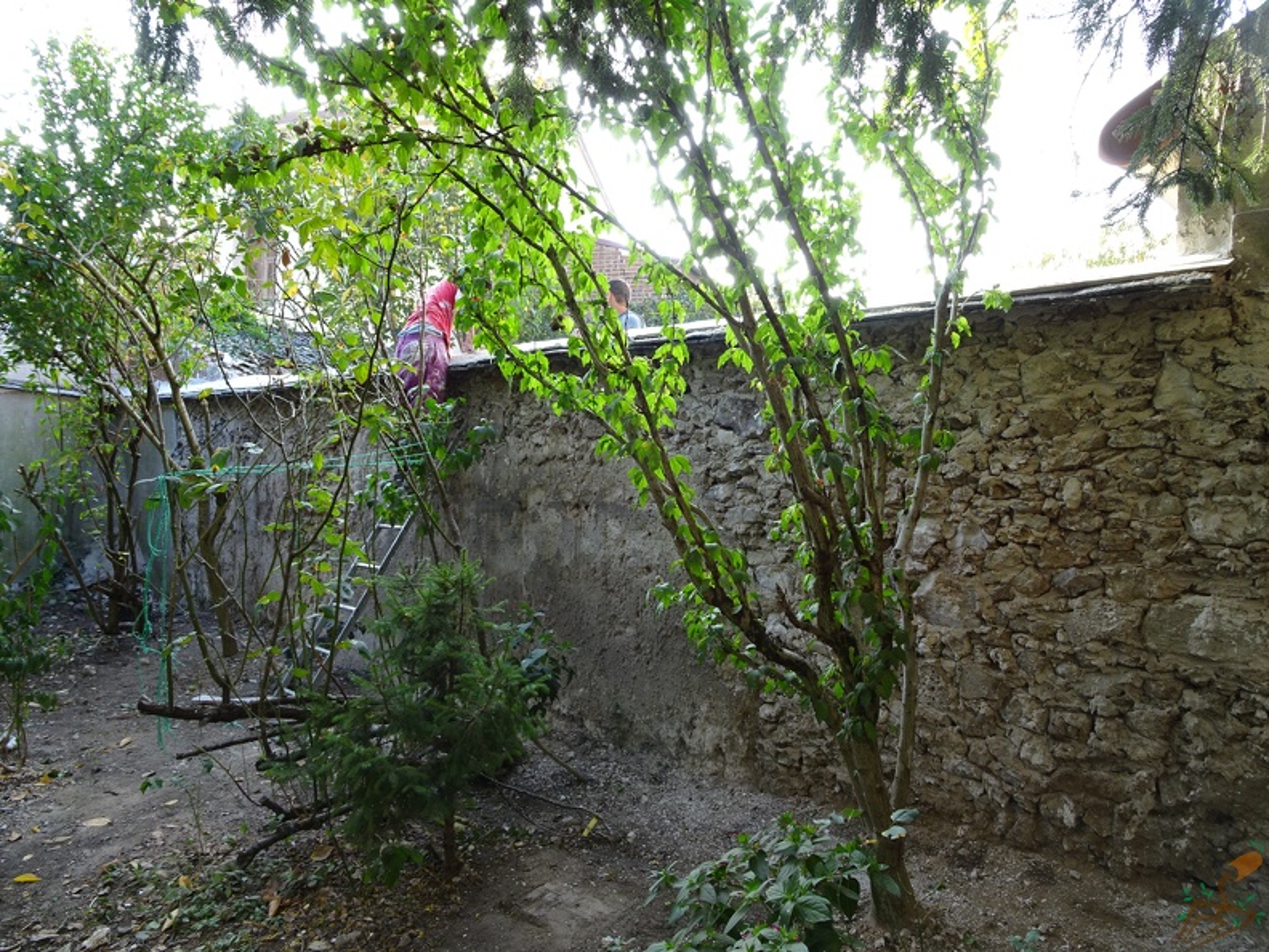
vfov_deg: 56.8
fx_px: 880
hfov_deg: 71.6
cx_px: 634
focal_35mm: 24
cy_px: 476
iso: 80
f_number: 3.5
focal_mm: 4.1
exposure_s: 1/60
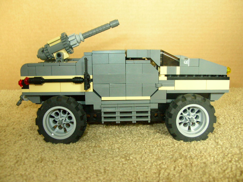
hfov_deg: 51.4
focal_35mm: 36
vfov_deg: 39.7
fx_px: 253
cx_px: 122
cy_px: 91
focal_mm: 6
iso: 200
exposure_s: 1/31.4
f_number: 2.7
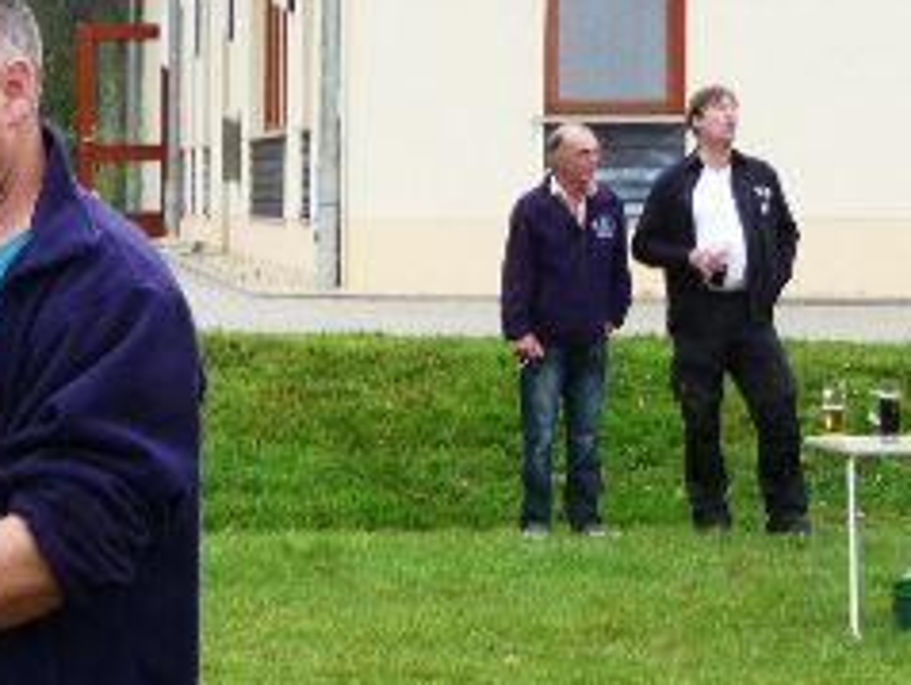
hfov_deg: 9.4
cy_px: 582
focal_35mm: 208
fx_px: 5480
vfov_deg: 7.1
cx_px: -237
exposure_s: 1/125
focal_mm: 10.5
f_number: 4.5
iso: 100
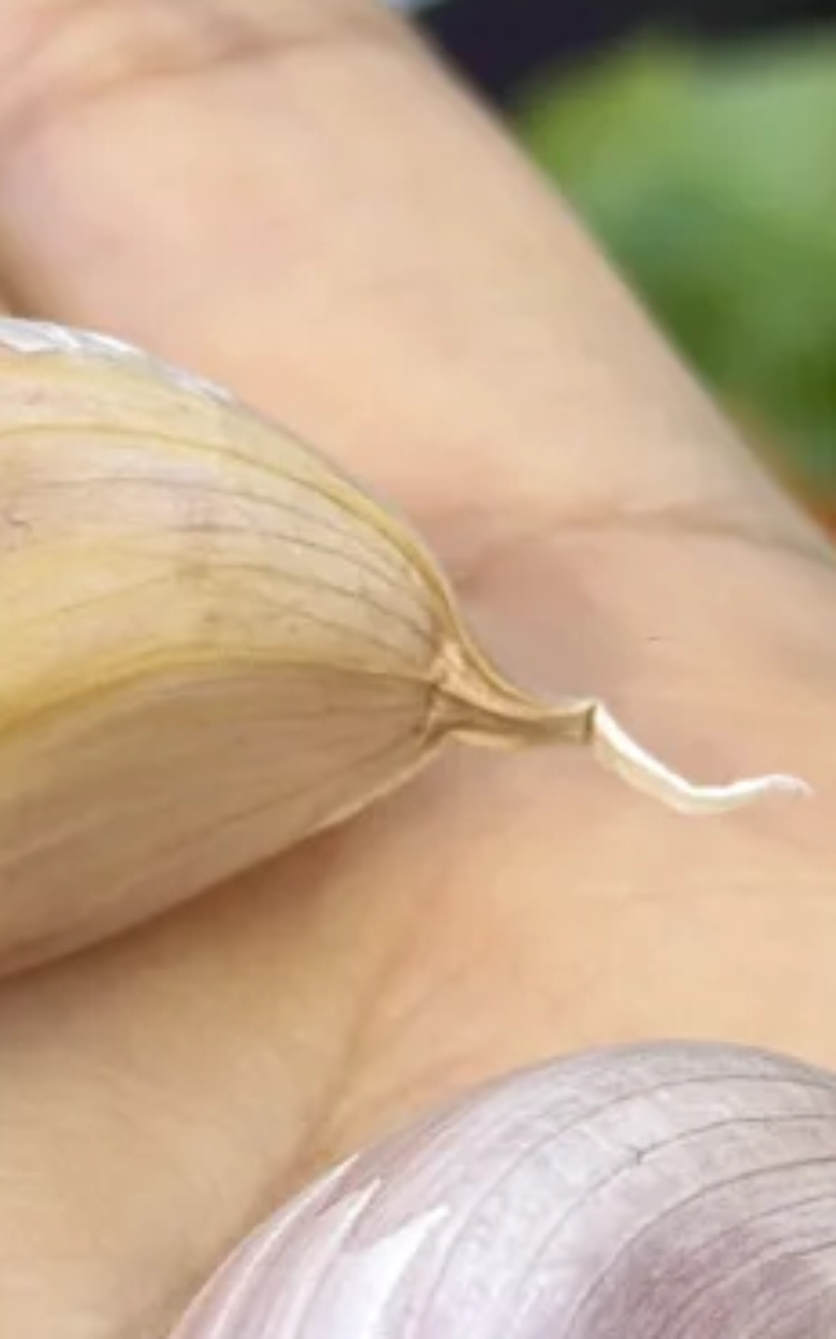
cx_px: 518
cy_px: 659
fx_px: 7223
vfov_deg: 10.6
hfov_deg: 6.6
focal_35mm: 198
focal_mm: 6.86
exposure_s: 1/100
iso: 100
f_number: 1.78
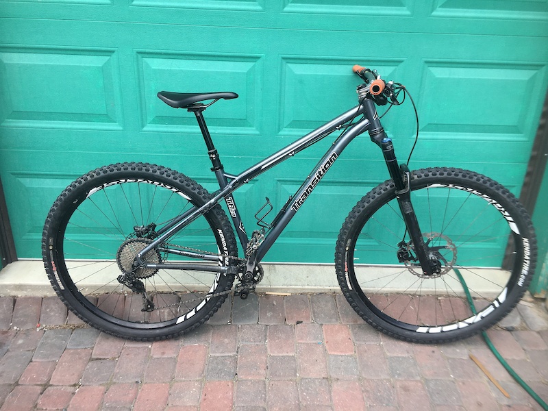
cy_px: 206
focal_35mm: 29
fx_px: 459
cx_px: 274
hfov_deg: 61.7
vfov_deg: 48.2
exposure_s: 1/337
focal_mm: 4.15
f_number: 2.2
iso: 25
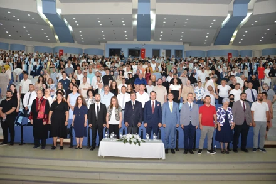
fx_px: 215
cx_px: 138
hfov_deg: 65.5
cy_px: 92
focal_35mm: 28
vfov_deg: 46.4
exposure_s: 1/60
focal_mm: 28
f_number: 4
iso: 800
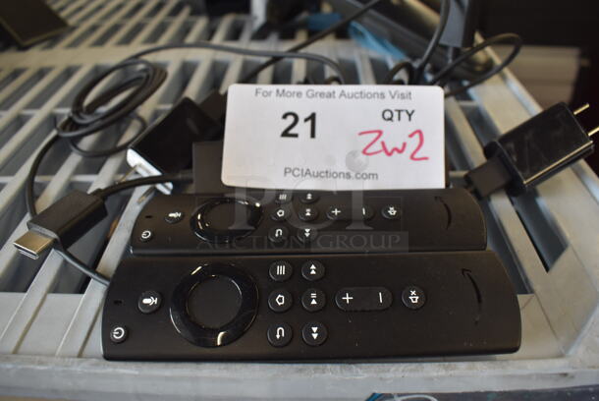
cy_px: 200
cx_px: 300
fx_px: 450
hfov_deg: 67.3
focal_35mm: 27
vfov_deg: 48.0
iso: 720
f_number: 5.6
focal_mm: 18
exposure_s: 1/60
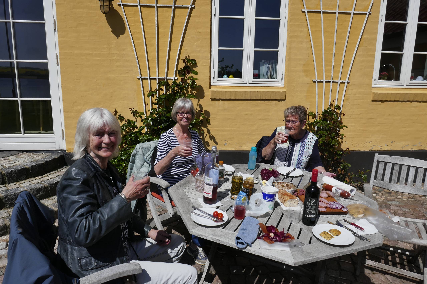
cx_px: 214
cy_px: 142
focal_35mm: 25
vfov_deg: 51.3
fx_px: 296
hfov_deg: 71.5
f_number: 7.1
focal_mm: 9.1
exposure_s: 1/1000
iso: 125
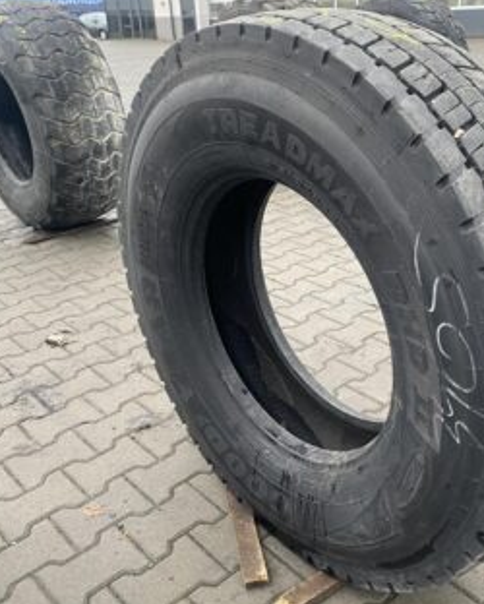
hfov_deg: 41.9
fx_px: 626
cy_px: 307
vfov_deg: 51.5
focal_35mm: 35
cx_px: 312
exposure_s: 1/60
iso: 160
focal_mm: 4.25
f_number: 1.8
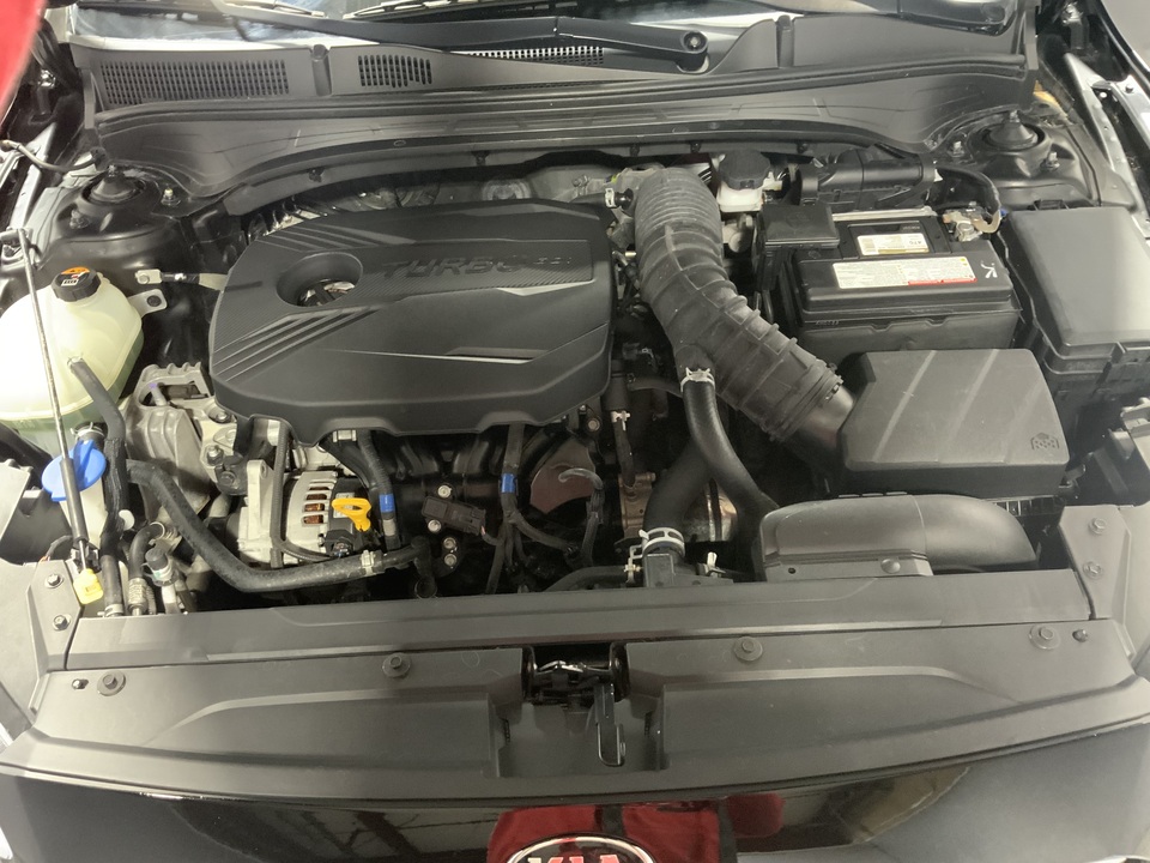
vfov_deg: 48.2
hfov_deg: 61.7
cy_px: 432
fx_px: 963
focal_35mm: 29
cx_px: 575
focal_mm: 3
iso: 400
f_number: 1.8
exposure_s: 1/30
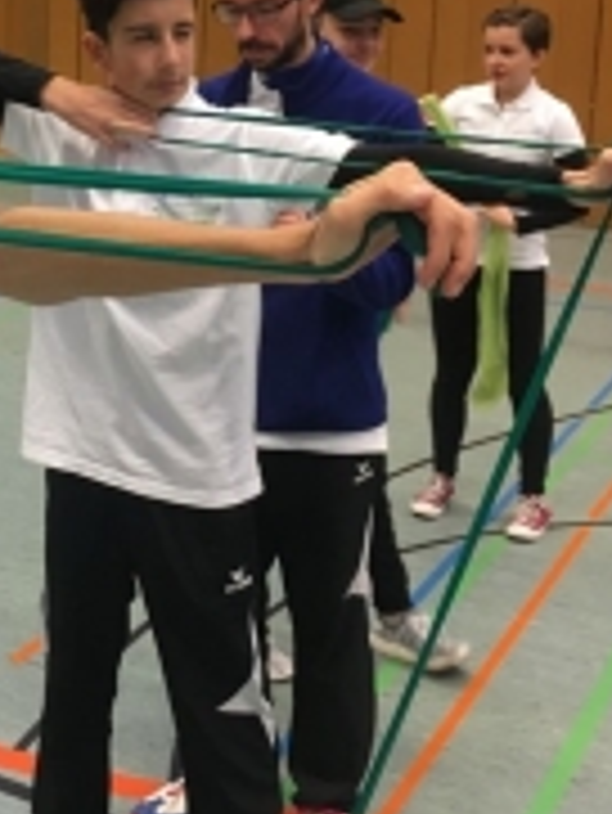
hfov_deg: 23.1
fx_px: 1460
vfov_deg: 30.5
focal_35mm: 62
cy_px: 182
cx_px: 63
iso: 125
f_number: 2.2
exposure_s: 1/33
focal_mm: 4.15
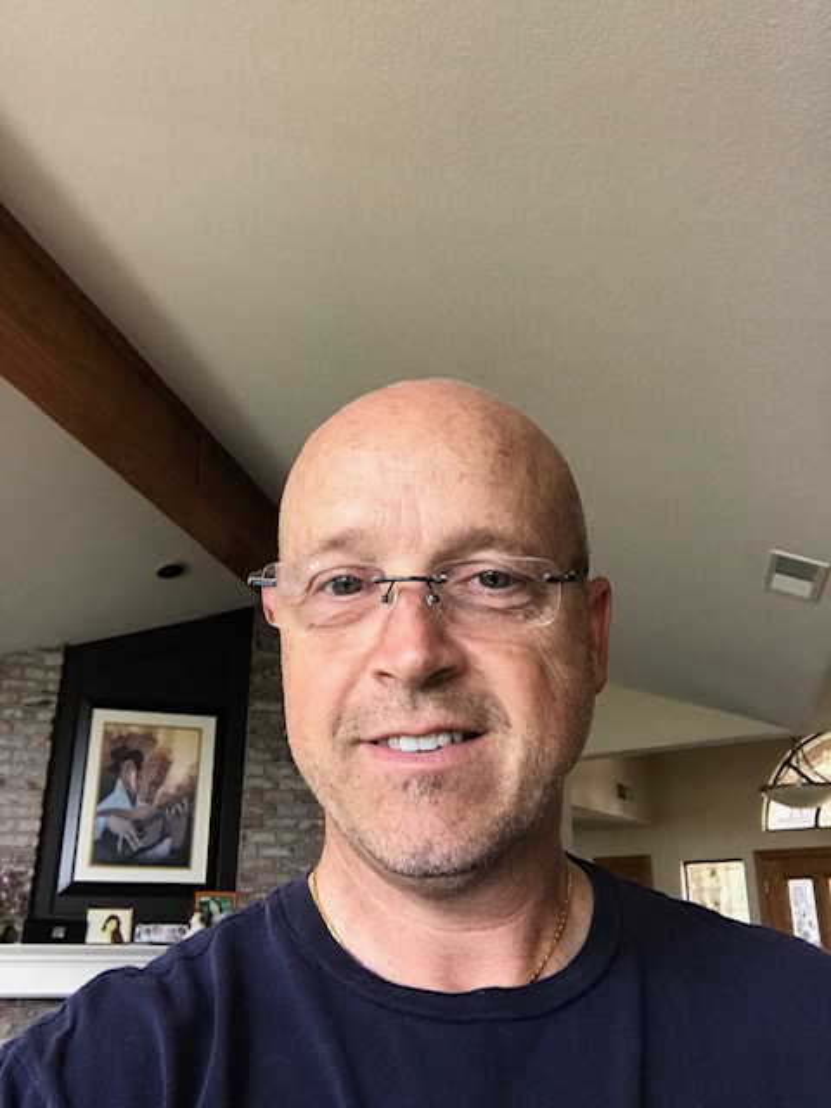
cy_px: 554
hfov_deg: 44.2
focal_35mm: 32
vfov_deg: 56.8
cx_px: 416
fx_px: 1024
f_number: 2.2
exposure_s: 1/30
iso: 80
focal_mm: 2.87
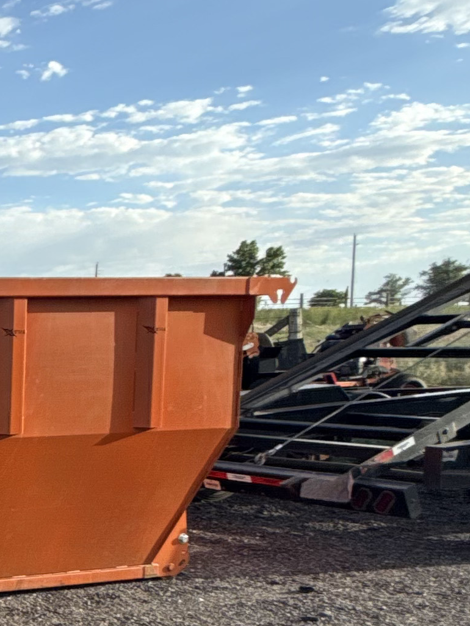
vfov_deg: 34.1
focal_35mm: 55
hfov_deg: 18.6
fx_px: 995
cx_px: -438
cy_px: 479
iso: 50
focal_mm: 2.22
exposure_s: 1/1001
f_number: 2.2
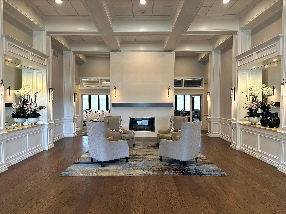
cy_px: 107
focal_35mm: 26
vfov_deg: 53.1
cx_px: 143
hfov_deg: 67.3
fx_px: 215
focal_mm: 4.25
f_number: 1.8
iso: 32
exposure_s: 1/2273
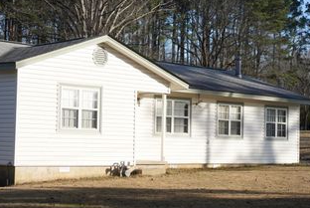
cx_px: 95
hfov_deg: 23.0
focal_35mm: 88
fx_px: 759
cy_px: 97
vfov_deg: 15.6
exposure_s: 1/8000
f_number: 2.8
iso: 800
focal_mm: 55
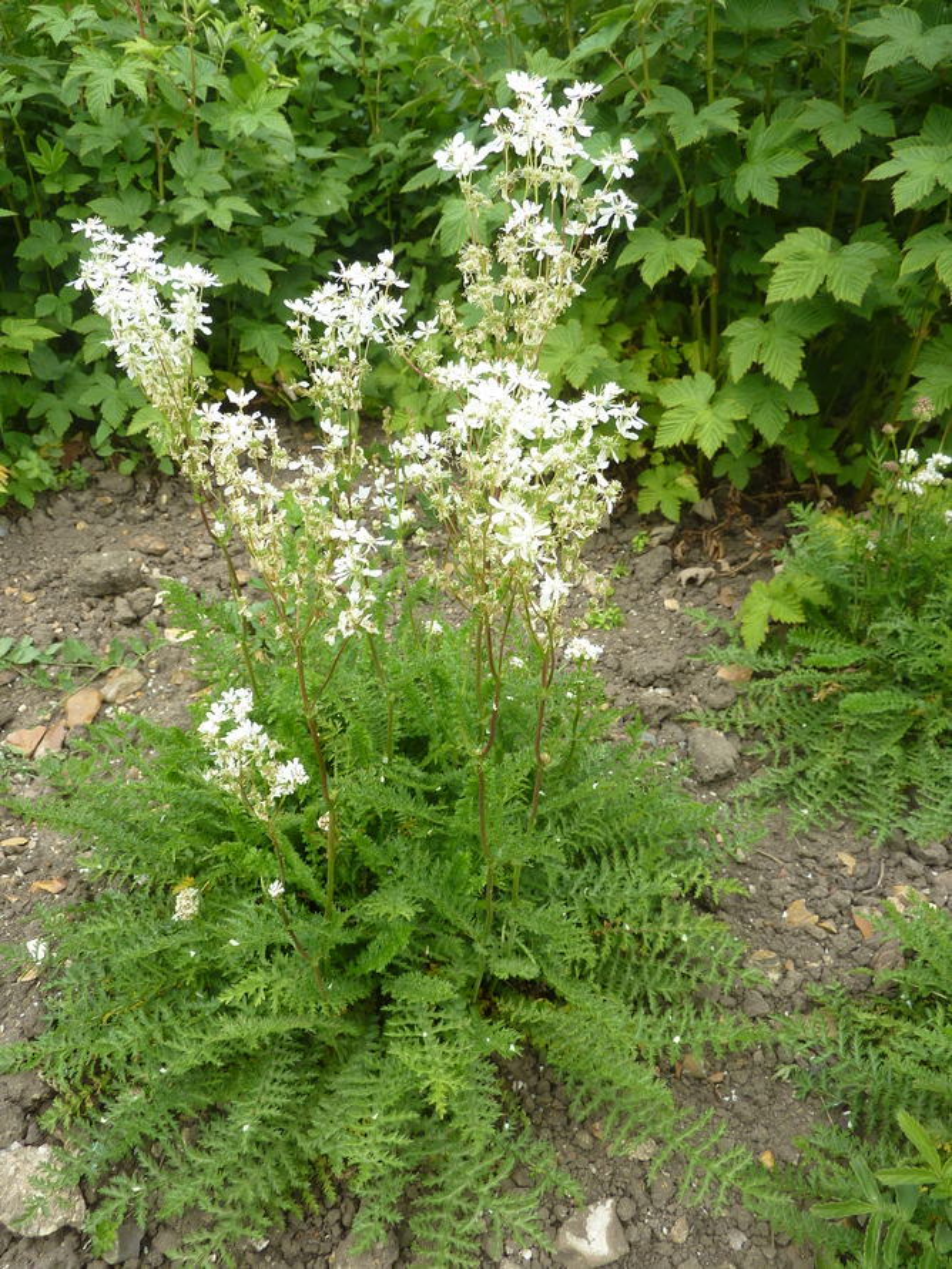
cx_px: 476
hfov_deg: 54.9
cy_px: 634
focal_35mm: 25
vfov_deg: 69.4
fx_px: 917
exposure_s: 1/125
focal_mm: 4.1
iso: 80
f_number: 3.5
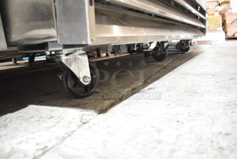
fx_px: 217
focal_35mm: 33
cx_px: 118
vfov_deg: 40.1
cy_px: 80
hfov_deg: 57.2
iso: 1000
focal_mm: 22
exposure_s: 1/30
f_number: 3.8
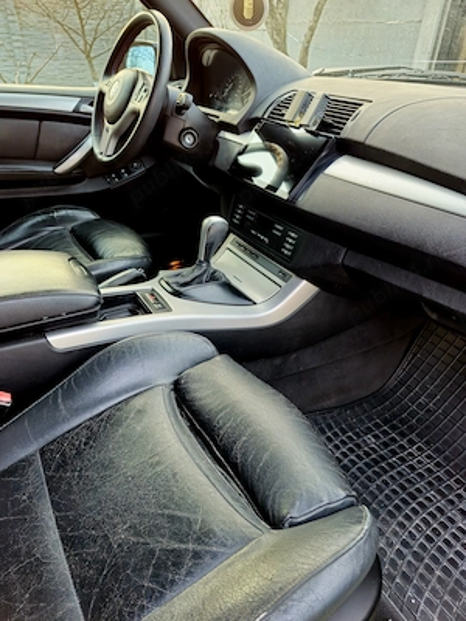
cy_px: 310
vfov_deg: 73.9
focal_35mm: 23
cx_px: 233
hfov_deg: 58.9
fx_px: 413
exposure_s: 1/50
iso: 100
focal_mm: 5.54
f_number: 1.8
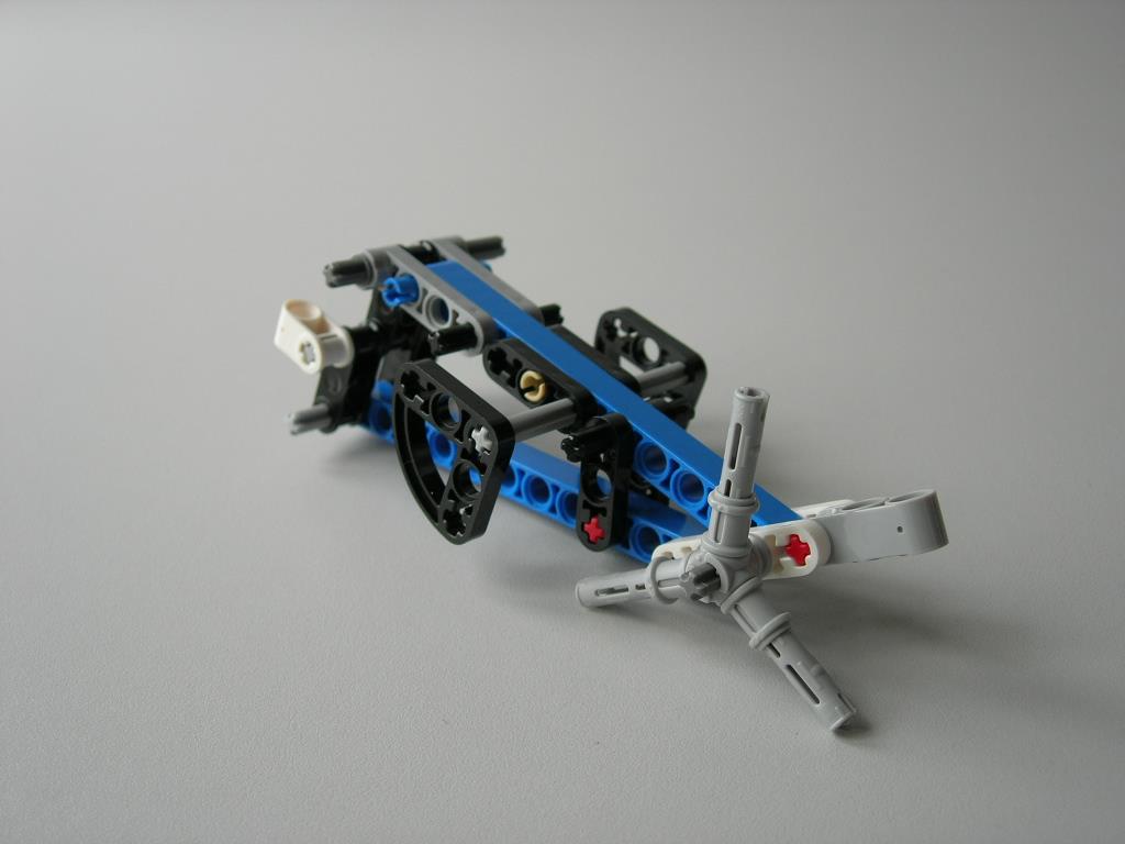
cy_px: 422
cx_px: 562
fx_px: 1332
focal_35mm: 41
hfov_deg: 45.8
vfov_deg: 35.1
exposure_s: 1/22.2
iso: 64
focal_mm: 8.5
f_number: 2.9
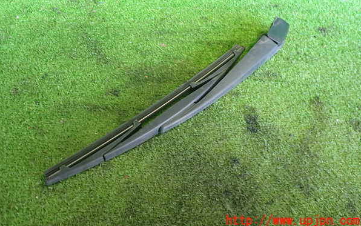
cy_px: 92
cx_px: 181
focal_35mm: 32
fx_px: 315
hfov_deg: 59.6
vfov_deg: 39.3
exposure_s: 1/30
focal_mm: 5.4
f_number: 2.3
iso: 320
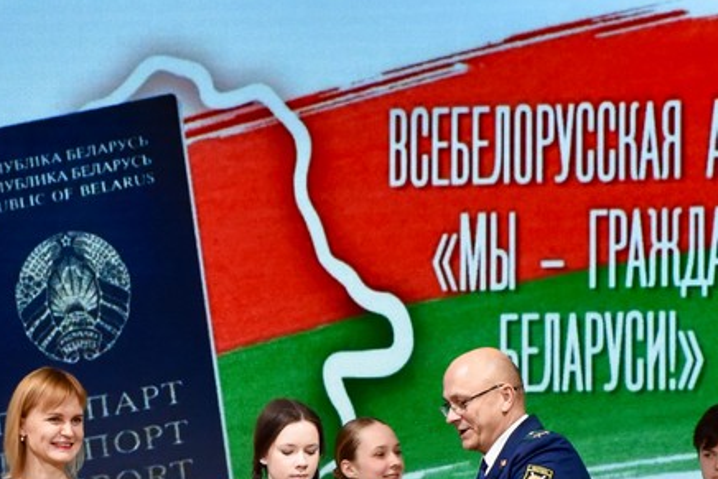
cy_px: 557
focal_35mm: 123
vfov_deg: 11.0
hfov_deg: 16.6
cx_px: 375
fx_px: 2457
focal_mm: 35
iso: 1000
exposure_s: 1/200
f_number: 7.1
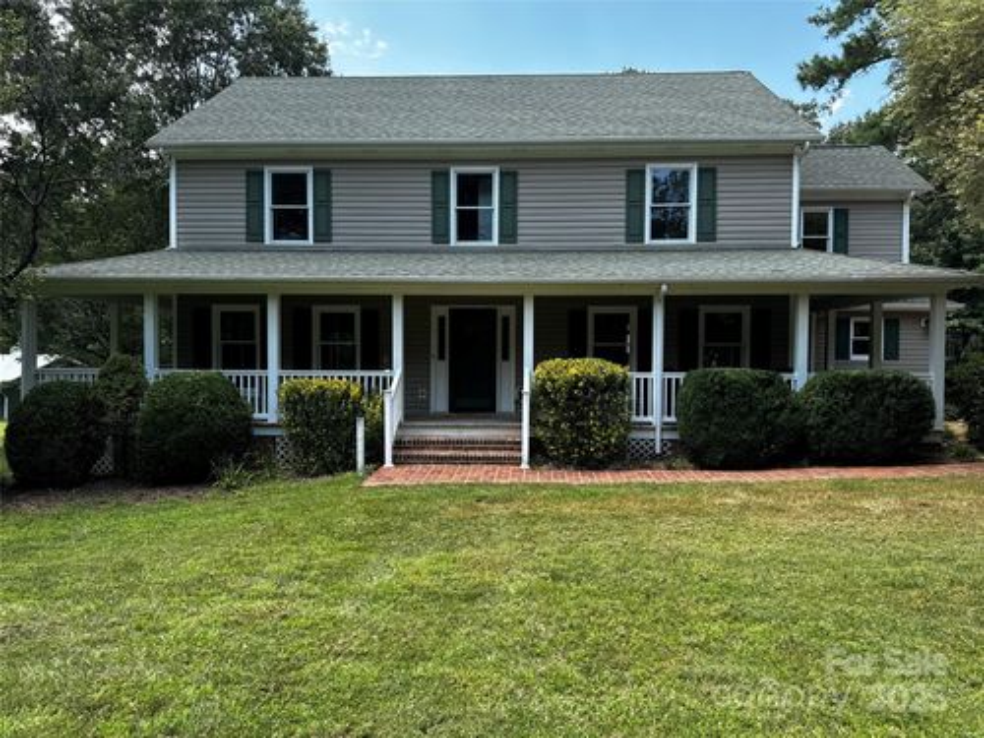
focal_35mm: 24
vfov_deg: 56.8
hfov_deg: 71.6
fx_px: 682
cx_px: 492
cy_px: 369
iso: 80
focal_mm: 6.76
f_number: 1.78
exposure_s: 1/730
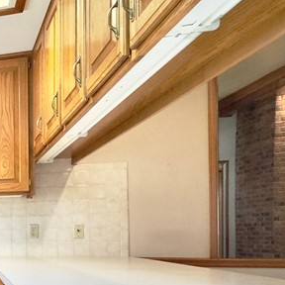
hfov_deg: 25.3
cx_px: -172
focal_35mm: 44
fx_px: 410
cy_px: 237
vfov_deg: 36.7
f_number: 2.2
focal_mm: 2.22
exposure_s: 1/120
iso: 160
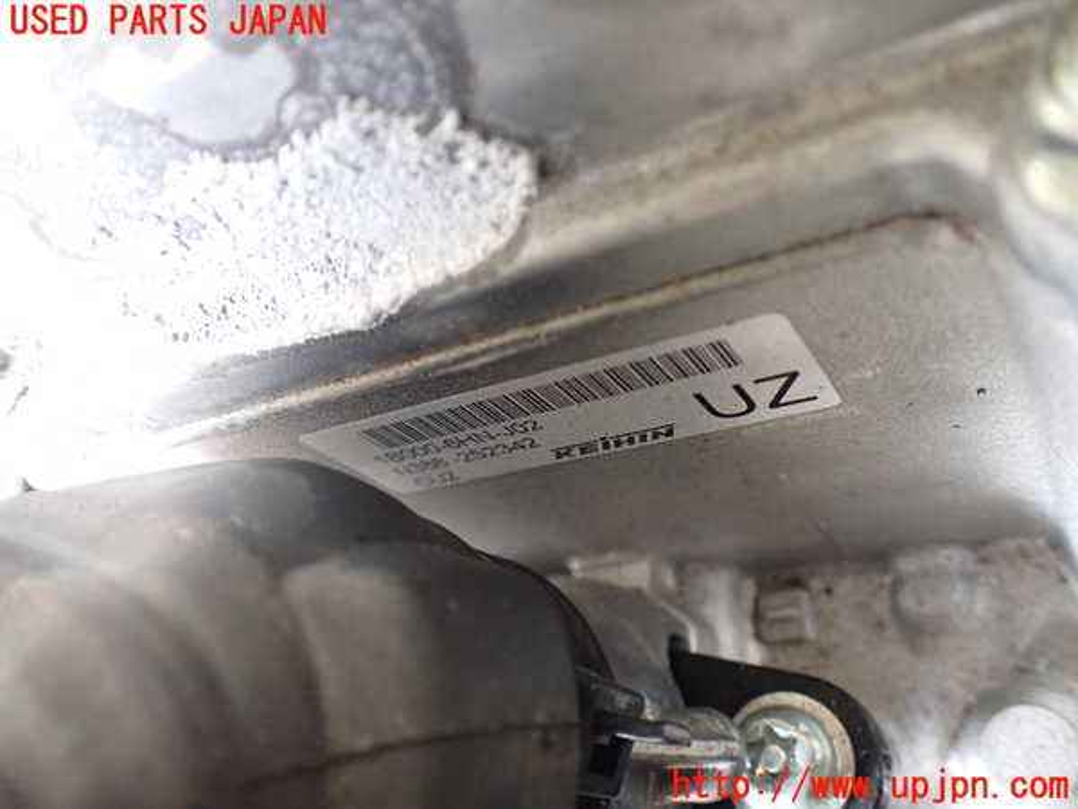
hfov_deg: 60.0
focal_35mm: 30
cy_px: 404
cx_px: 539
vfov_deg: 46.8
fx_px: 934
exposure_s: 1/80
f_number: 2.3
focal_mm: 5.4
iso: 800
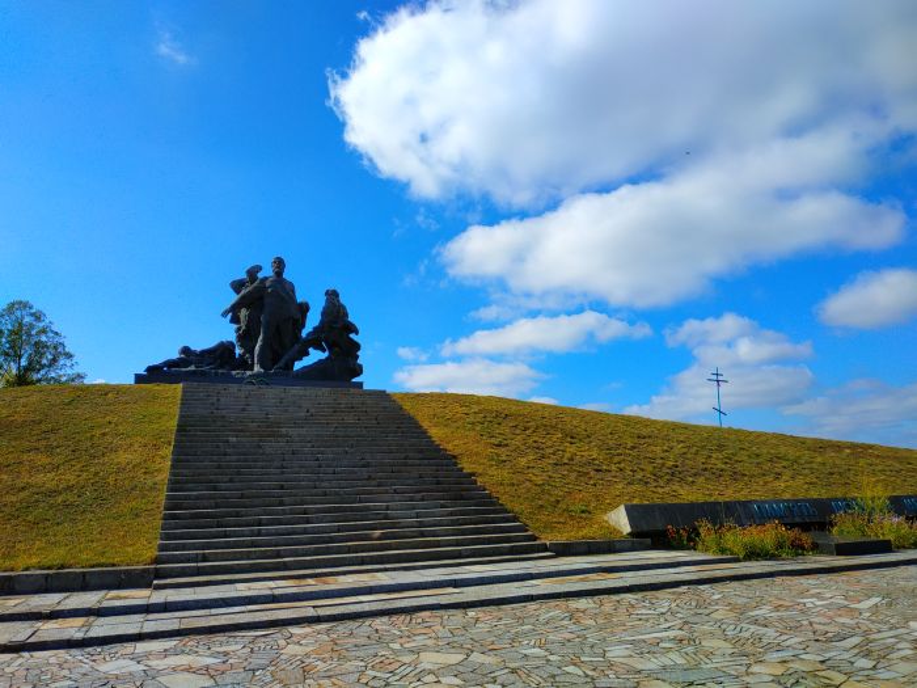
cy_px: 344
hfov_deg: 71.6
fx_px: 636
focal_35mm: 24
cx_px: 458
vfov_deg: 56.8
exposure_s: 1/2486
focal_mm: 3.94
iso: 100
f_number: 1.9
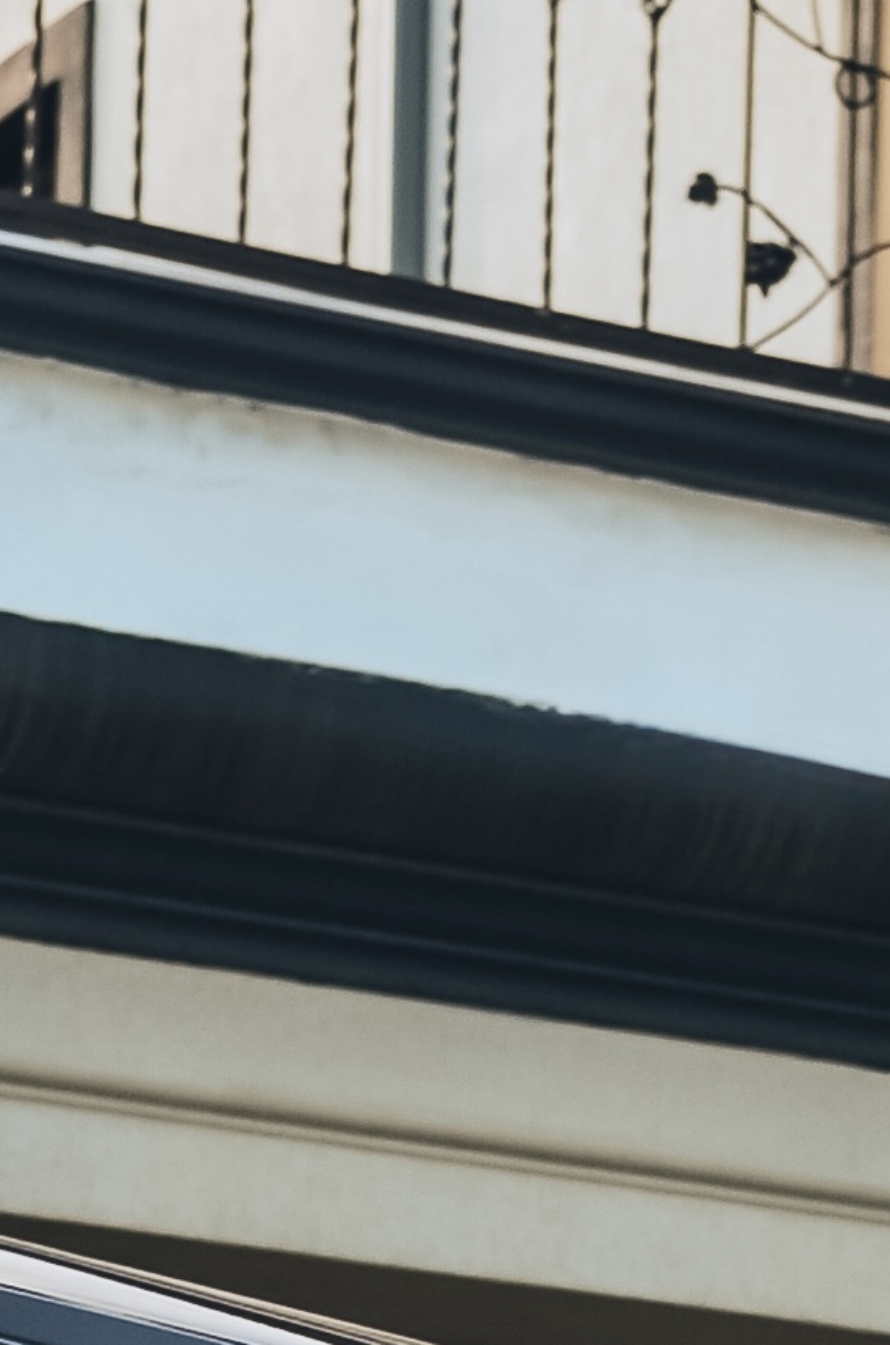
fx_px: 9617
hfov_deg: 5.3
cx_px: 1333
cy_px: 3083
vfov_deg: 7.5
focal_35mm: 258
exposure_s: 1/100
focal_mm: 30
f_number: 5
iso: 100
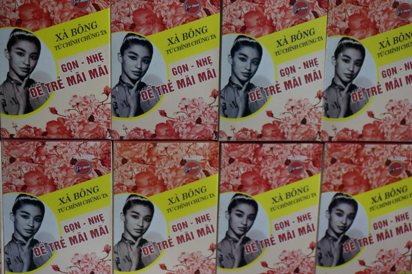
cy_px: 137
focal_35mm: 57
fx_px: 652
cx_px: 206
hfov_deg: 35.1
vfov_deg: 23.7
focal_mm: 38
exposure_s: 1/30
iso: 800
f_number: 5.6
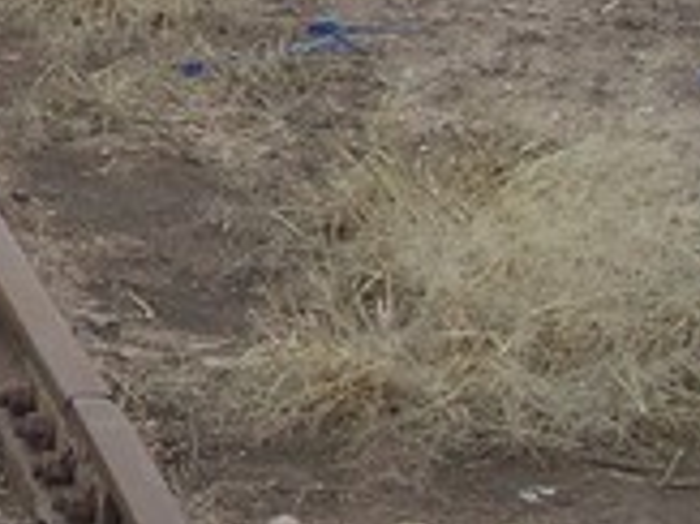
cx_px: -889
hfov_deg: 9.9
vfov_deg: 8.2
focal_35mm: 179
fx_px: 3617
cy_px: -159
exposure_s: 1/200
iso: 80
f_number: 3.1
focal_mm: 5.3
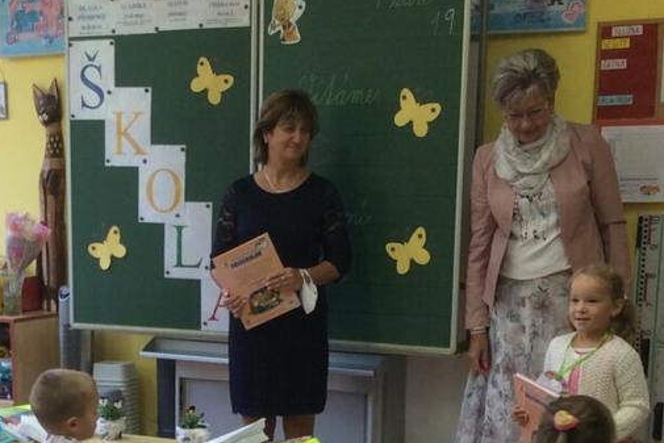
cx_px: 171
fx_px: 1623
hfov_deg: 22.9
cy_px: 524
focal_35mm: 88
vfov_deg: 15.0
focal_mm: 3.3
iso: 40
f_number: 2.4
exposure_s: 1/25
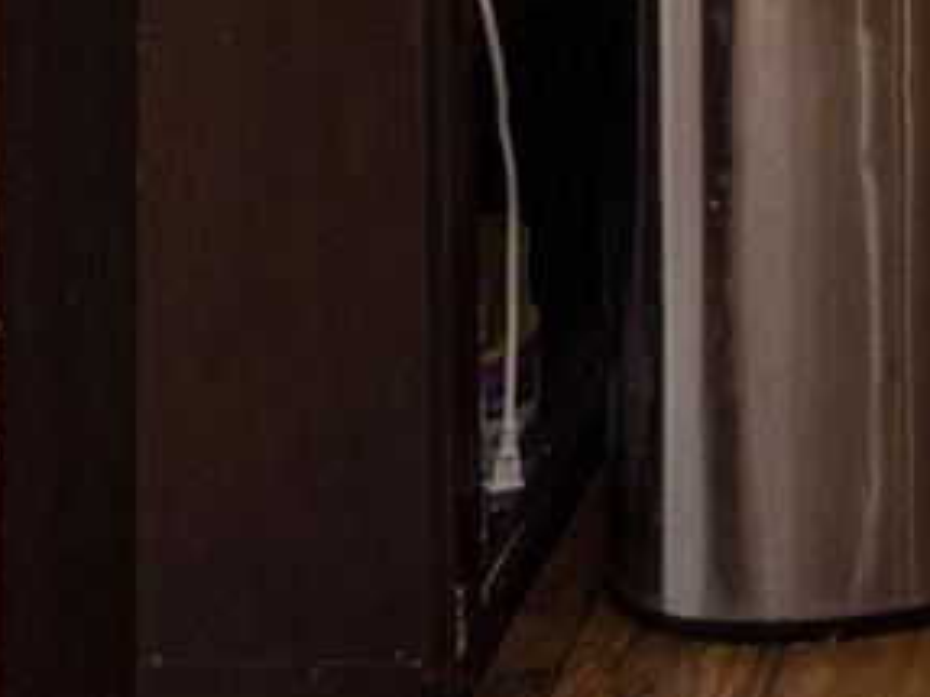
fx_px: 2578
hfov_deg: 17.7
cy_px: -1164
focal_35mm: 96
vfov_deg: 11.5
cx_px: 1510
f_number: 8
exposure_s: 1/60
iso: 400
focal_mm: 14
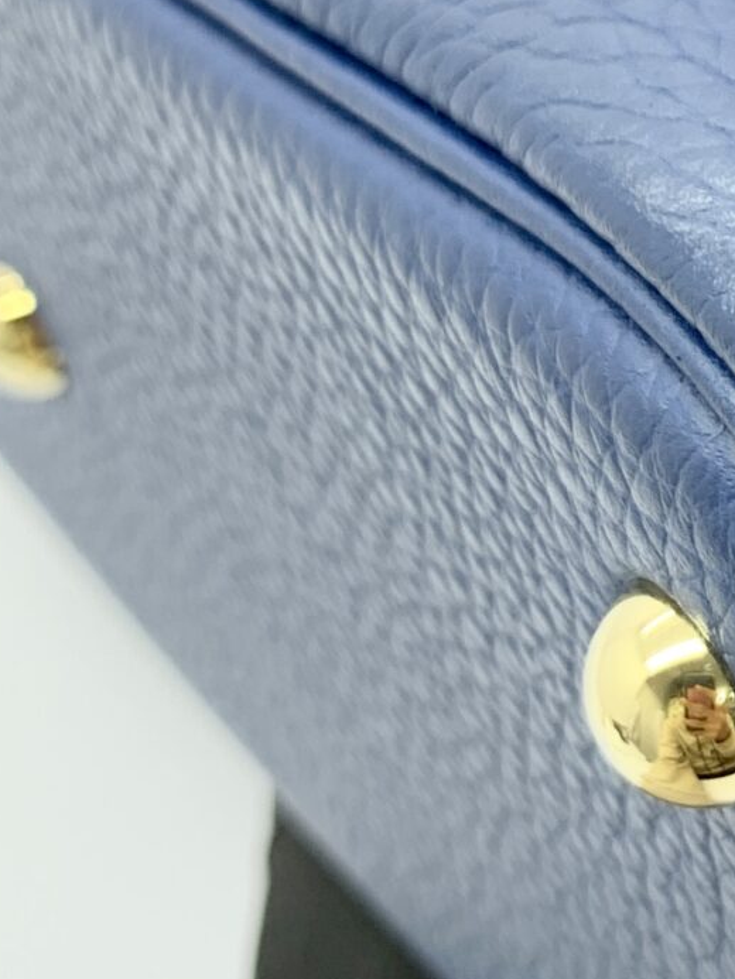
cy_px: -62
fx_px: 2717
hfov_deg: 14.4
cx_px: 1087
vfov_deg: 19.7
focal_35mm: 96
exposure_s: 1/50
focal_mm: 4.25
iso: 50
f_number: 1.8
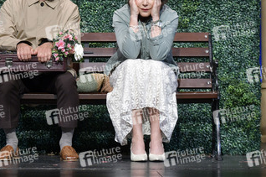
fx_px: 1099
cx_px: 78
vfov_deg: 9.2
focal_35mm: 149
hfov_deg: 13.8
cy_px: 52
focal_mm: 105
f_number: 5.6
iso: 1250
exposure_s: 1/160
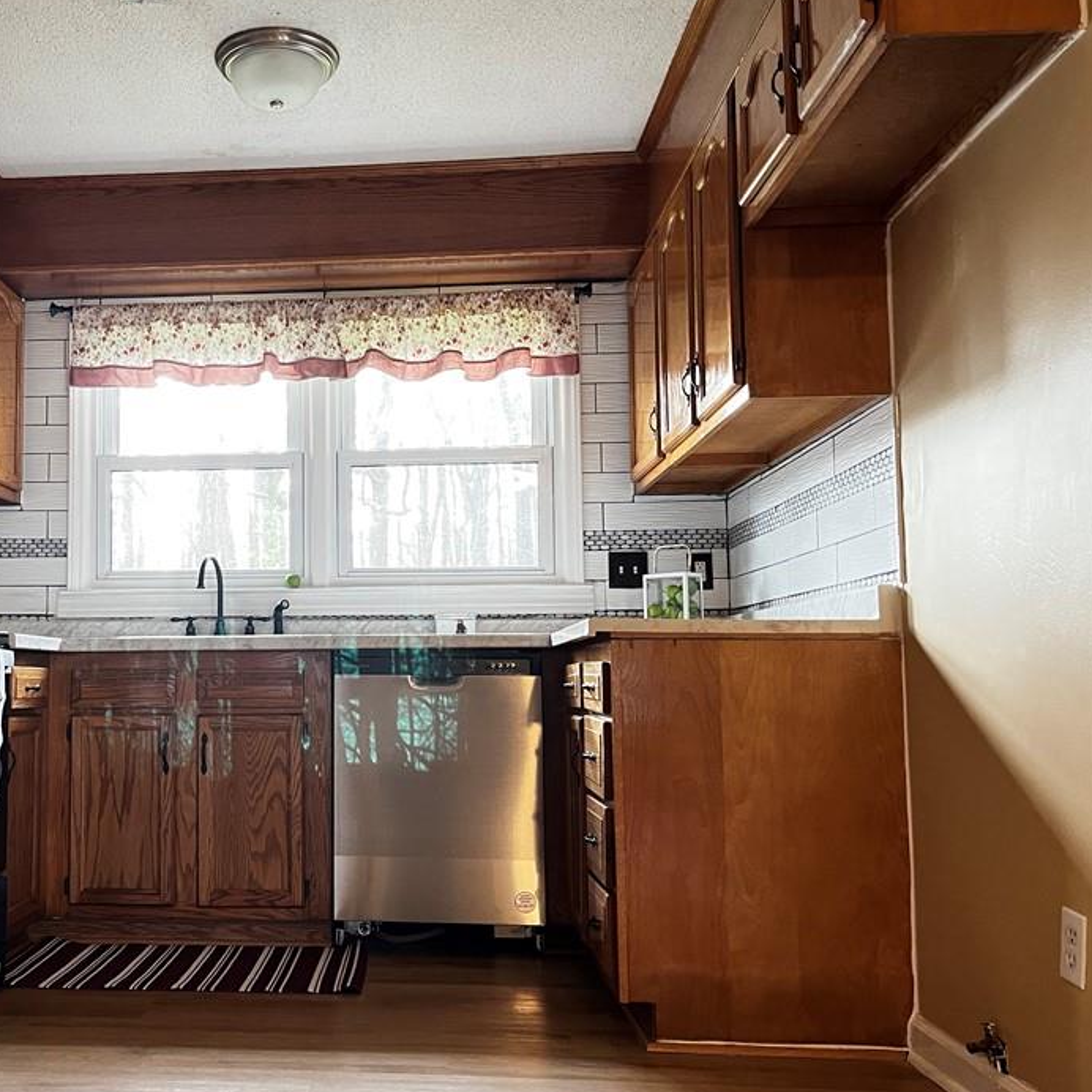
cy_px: 560
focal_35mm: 34
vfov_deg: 48.4
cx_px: 294
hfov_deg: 46.9
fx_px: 1213
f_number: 1.6
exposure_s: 1/60
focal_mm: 5.1
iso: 320
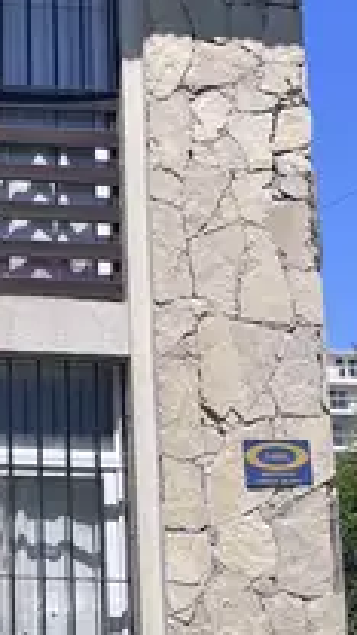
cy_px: 186
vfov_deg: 34.4
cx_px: -226
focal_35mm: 60
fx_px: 1010
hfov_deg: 17.4
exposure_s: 1/4016
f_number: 1.6
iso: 50
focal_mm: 5.1
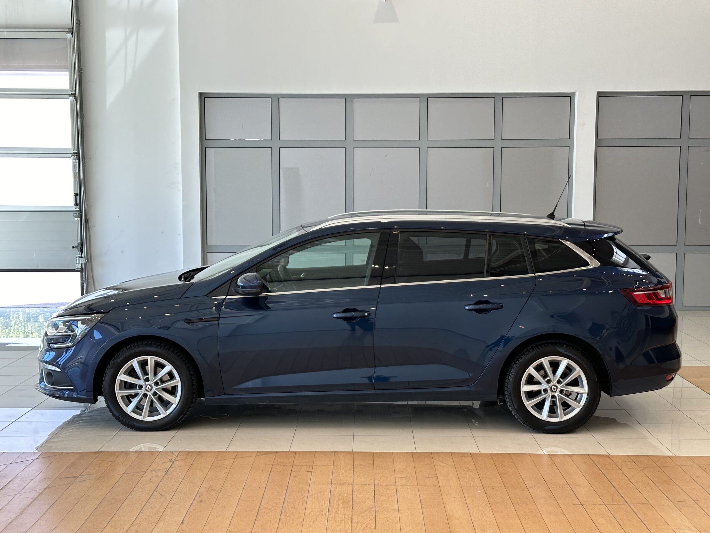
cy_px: 266
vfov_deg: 30.3
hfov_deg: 39.7
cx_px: 355
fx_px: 985
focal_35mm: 48
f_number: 1.78
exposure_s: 1/100
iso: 64
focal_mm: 6.86
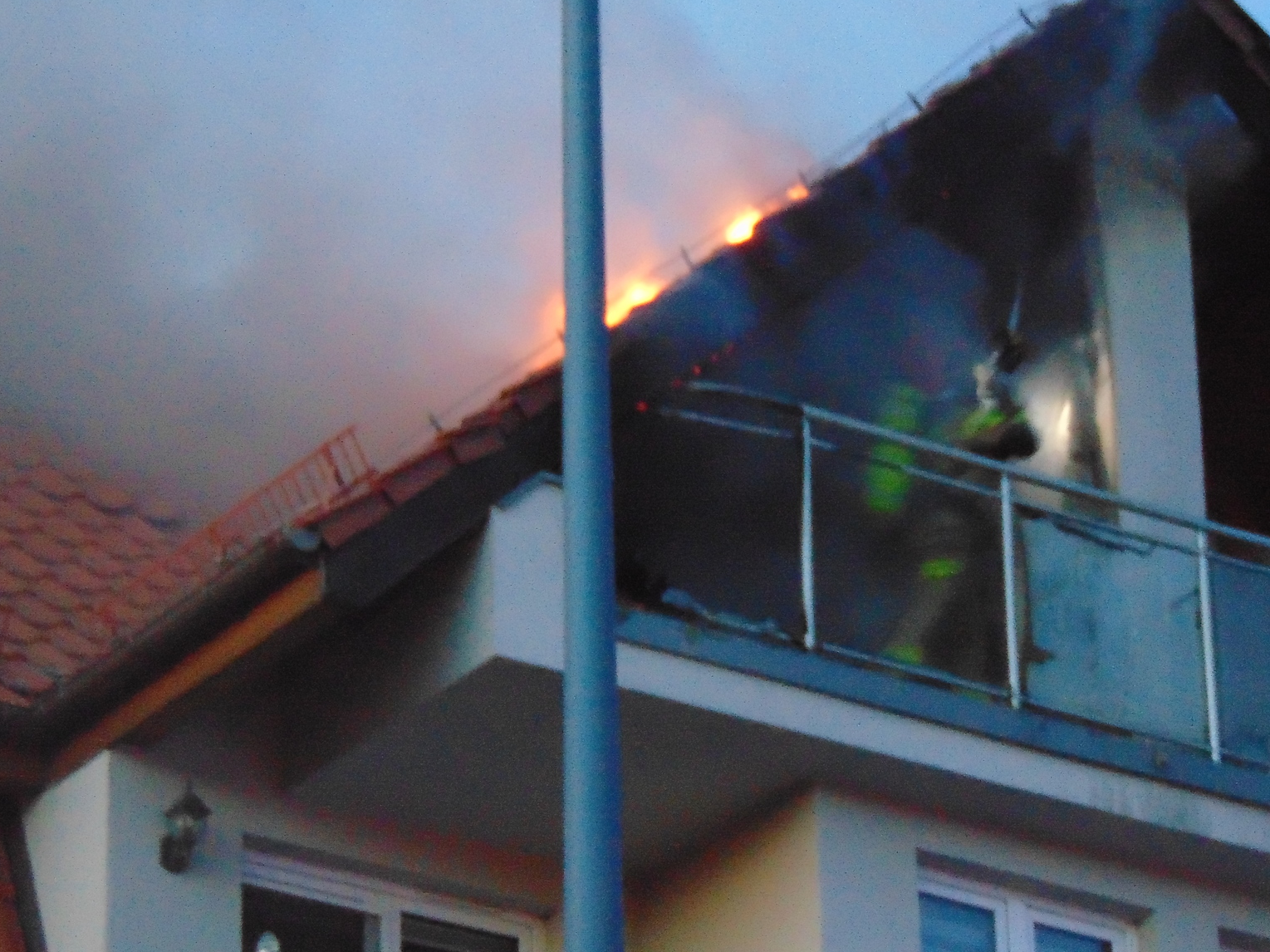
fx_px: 7556
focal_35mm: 206
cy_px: 515
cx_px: 579
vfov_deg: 7.2
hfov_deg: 9.6
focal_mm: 29.5
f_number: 4
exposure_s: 1/10
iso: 800
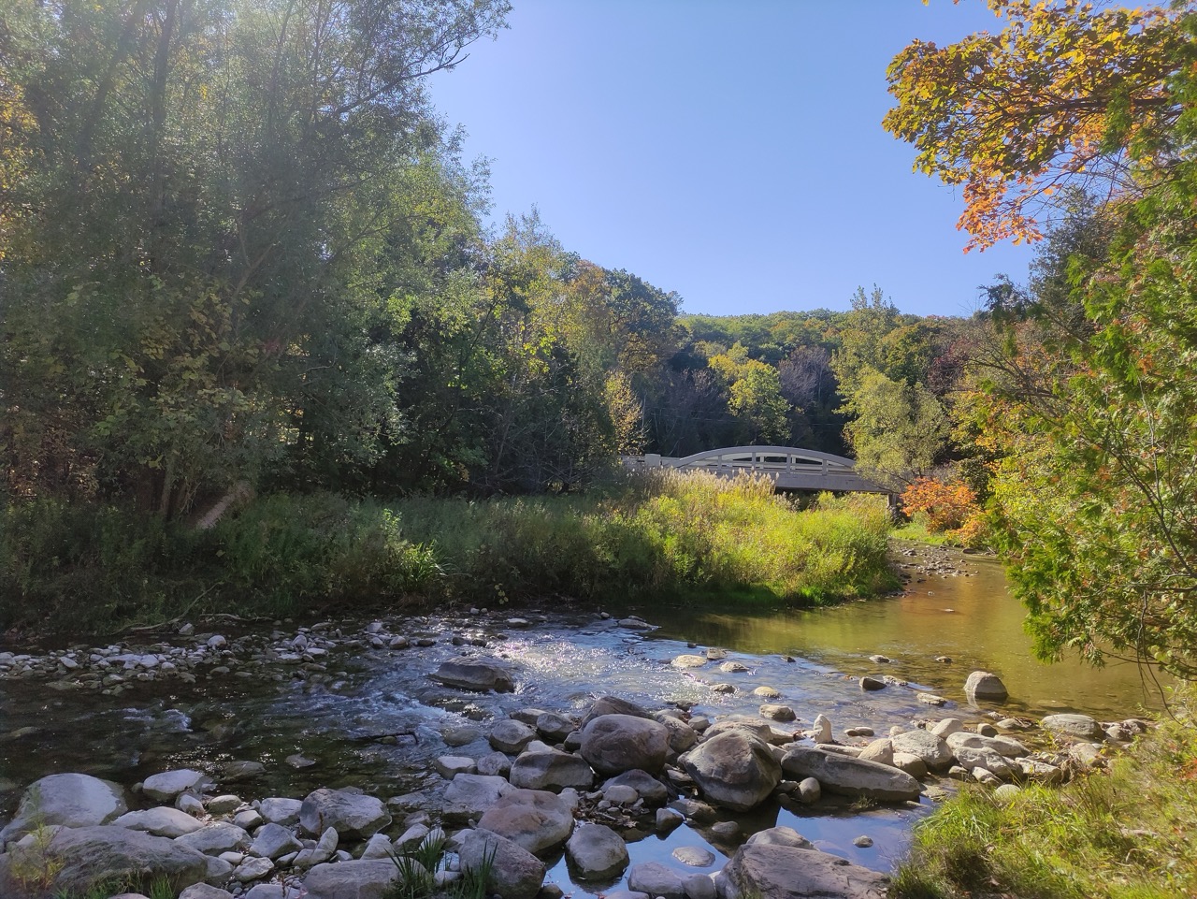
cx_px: 598
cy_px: 450
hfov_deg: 69.4
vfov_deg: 54.9
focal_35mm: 25
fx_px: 865
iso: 100
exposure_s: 1/1682
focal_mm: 5.43
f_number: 1.89
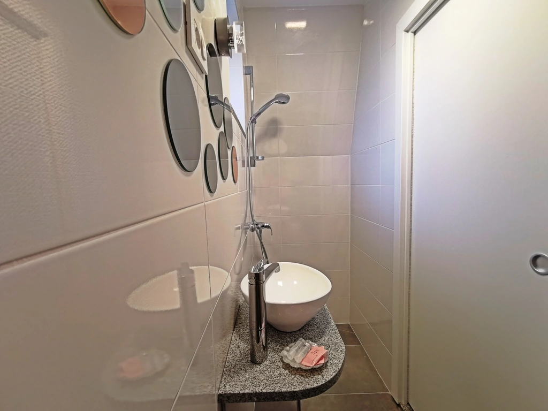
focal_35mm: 16
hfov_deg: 94.5
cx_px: 274
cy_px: 206
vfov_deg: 78.1
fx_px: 253
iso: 250
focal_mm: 2.35
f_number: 2.2
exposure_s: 1/50
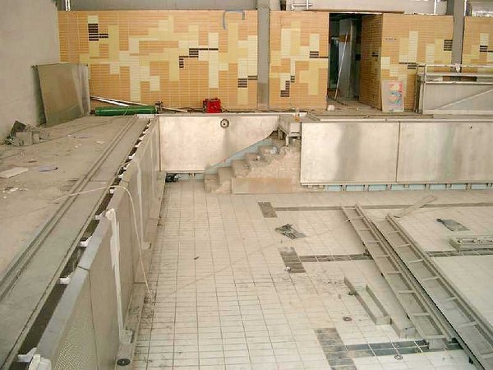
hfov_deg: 50.1
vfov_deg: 38.7
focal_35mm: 37
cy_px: 185
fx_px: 527
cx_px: 246
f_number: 2.6
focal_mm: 7.6
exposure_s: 1/125
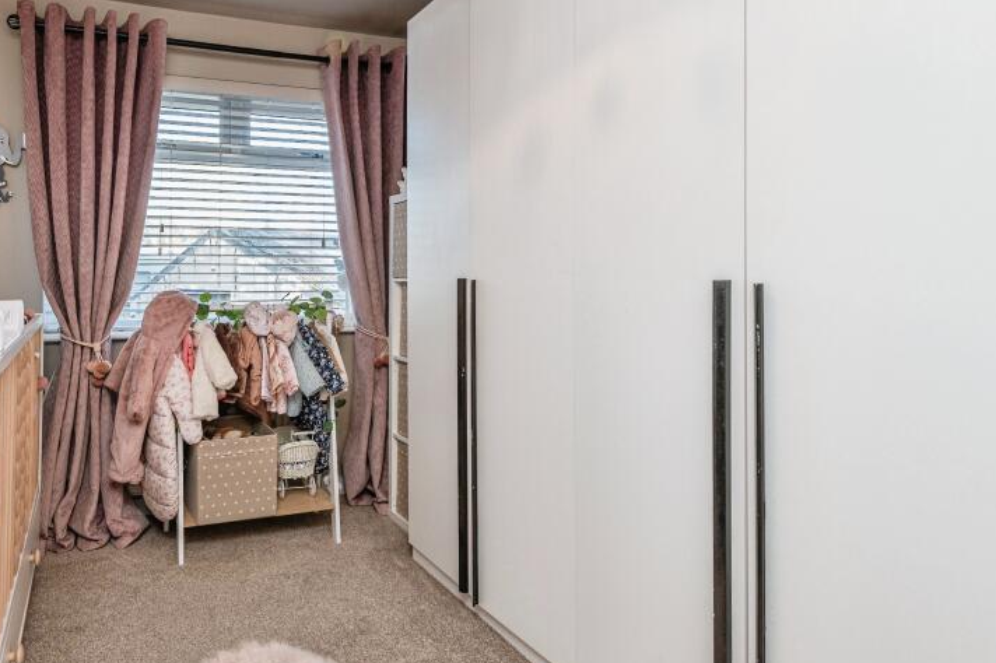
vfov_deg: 54.9
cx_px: 301
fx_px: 636
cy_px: 286
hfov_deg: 72.9
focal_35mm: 23
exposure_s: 1/20
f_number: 8
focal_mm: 16
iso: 320
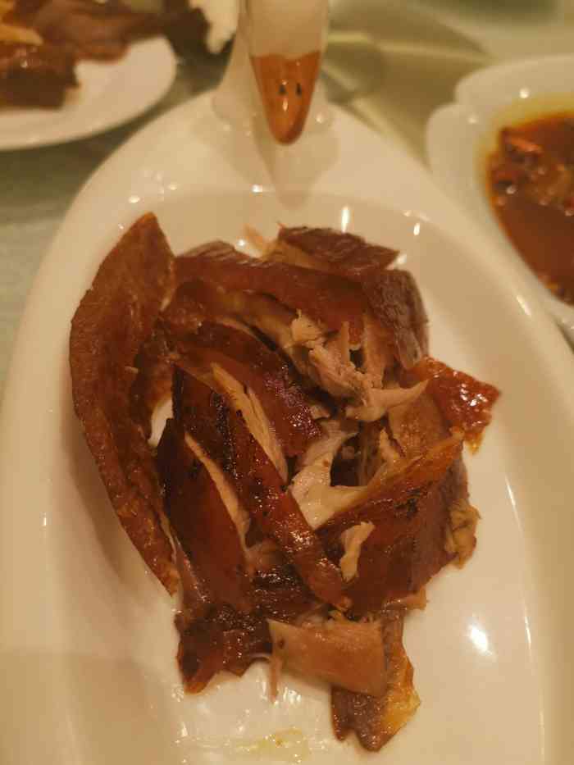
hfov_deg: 51.4
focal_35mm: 27
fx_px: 597
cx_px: 287
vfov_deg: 65.3
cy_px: 382
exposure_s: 1/100
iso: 200
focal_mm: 5.58
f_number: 1.8
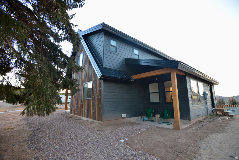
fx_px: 113
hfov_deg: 93.2
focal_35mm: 17
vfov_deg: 70.5
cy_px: 80
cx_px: 120
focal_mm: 17
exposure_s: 1/80
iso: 1000
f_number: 4.5
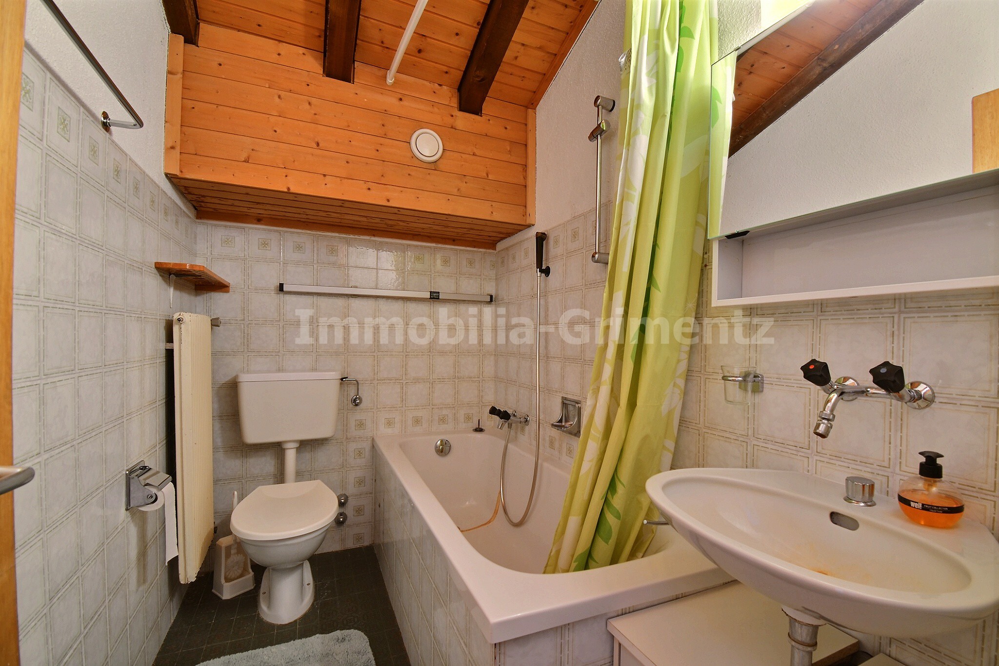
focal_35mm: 15
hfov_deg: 100.4
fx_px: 416
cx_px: 500
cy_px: 333
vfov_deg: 77.3
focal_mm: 10
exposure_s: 1/2
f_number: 9
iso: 400
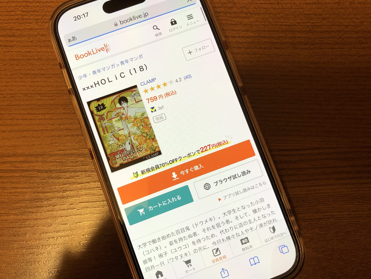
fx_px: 322
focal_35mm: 30
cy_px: 141
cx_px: 173
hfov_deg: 59.9
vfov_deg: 46.8
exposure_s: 1/20
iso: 32
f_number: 1.8
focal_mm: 3.99
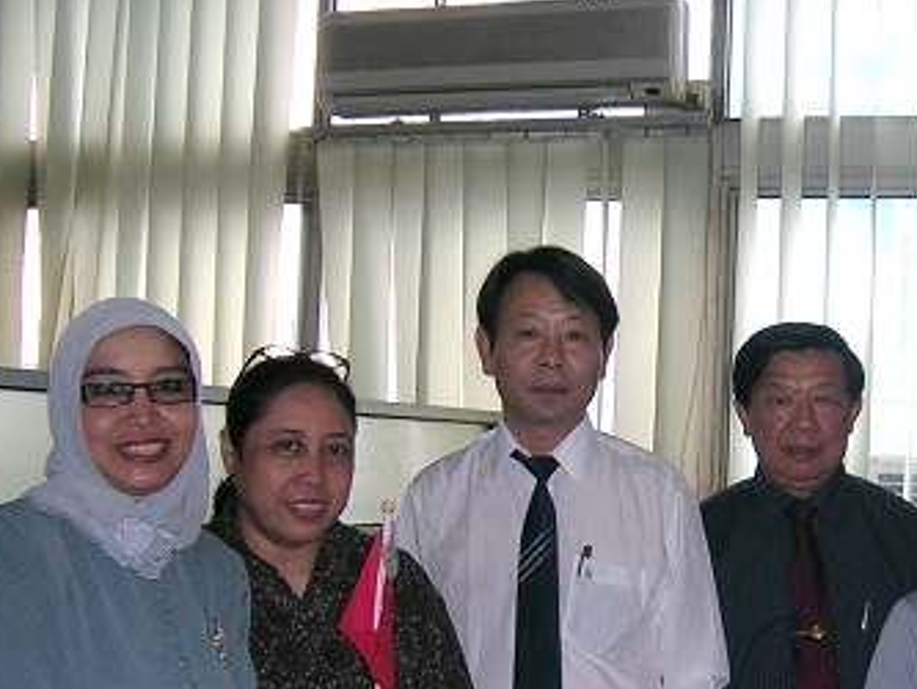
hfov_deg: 30.2
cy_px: 477
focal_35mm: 63
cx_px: 697
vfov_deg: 23.2
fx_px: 1670
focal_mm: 5.4
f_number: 2.8
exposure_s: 1/60.1
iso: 50
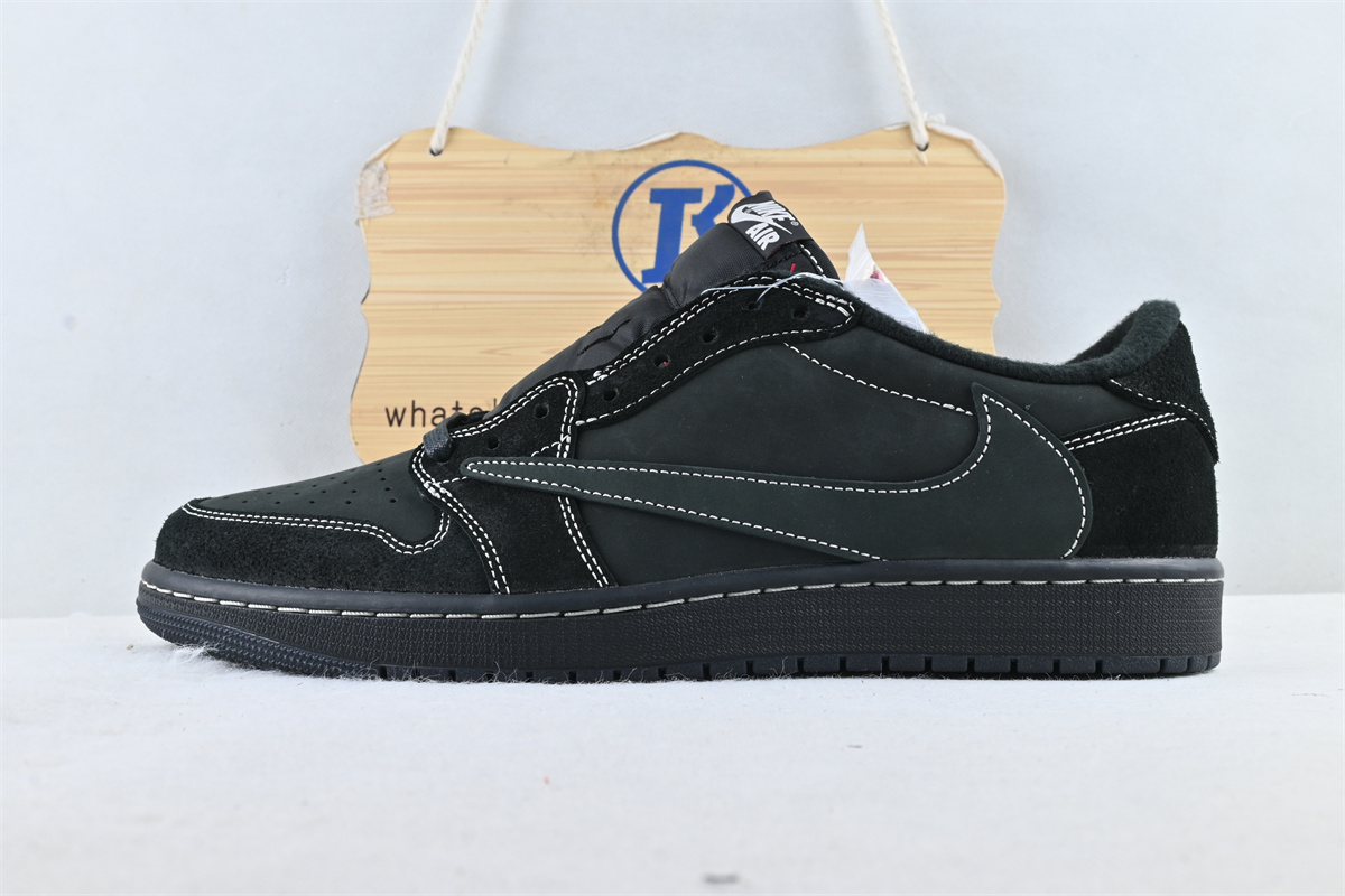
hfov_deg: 51.3
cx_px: 672
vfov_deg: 35.5
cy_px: 448
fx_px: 1401
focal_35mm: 38
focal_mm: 25
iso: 100
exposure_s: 1/10
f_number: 10
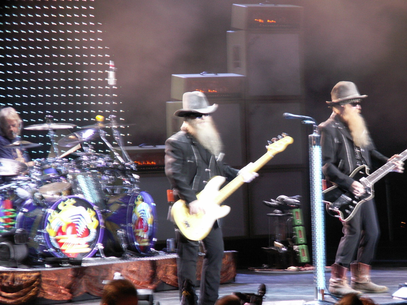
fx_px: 2352
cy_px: 152
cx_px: 204
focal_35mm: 200
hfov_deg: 9.9
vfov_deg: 7.4
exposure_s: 1/20
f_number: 4
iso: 160
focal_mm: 32.71
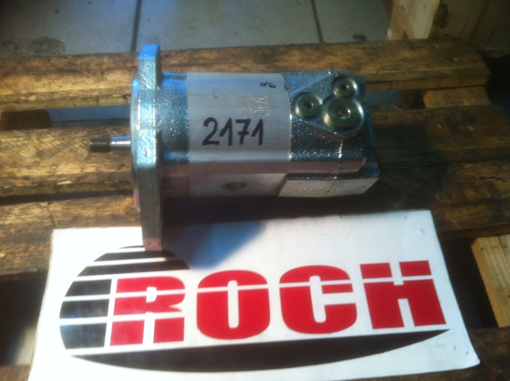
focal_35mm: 35
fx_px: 515
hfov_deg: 52.7
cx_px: 255
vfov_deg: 40.6
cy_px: 190
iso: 100
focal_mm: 3.85
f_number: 2.8
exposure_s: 1/15
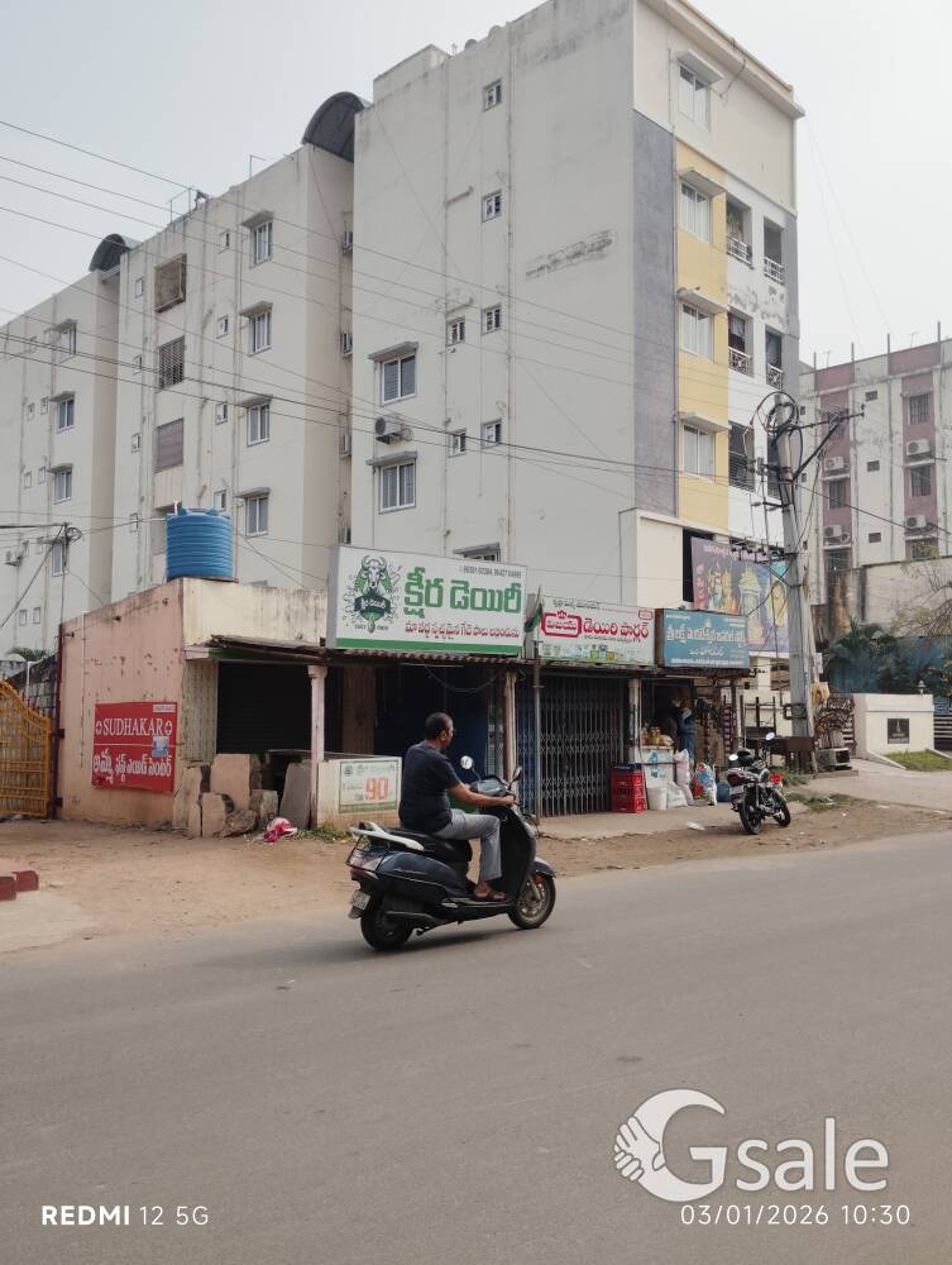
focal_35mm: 29
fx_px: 1061
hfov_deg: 48.3
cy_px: 632
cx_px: 476
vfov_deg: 61.6
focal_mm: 4.25
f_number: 1.8
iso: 50
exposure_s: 1/2315
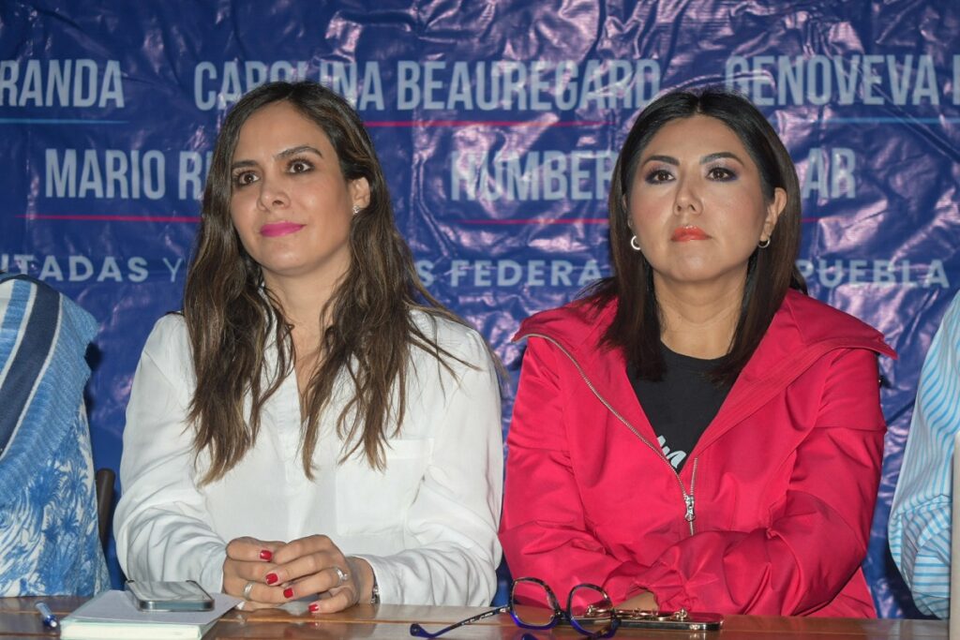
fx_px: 2187
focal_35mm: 82
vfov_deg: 16.7
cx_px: 480
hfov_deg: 24.8
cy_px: 320
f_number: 5.6
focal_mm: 55
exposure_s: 1/250
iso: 800
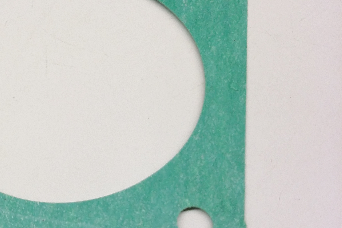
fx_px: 503
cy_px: 114
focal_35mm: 53
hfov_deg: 36.4
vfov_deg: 25.5
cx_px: 73
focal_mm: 3.4
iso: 160
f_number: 2.4
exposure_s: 1/20
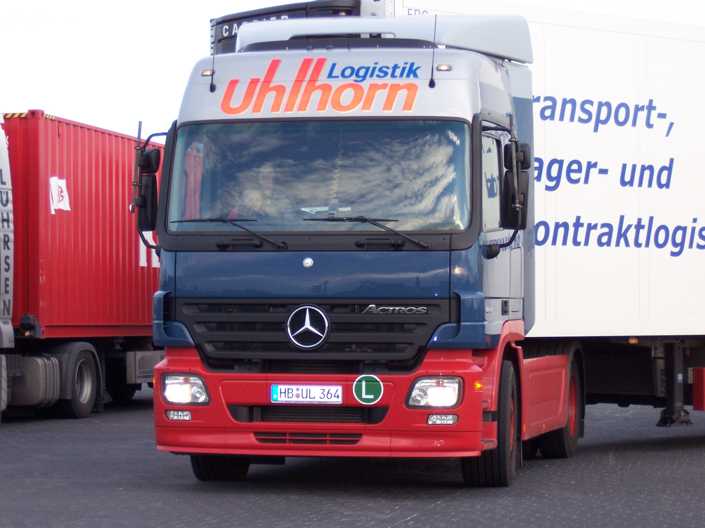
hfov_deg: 18.2
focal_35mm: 108
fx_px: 2200
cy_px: 264
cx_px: 352
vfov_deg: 13.7
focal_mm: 18
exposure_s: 1/125
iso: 140
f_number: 4.8
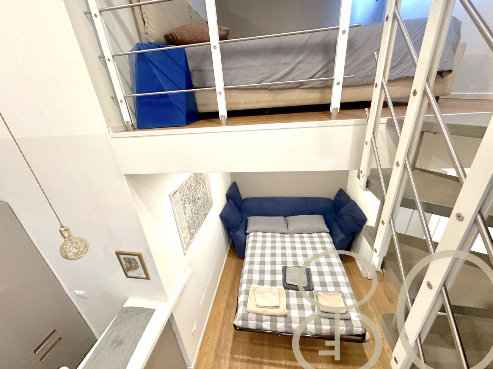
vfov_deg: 85.7
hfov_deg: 102.1
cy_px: 184
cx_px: 246
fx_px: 199
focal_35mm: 14
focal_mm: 2.22
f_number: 2.2
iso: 320
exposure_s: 1/50
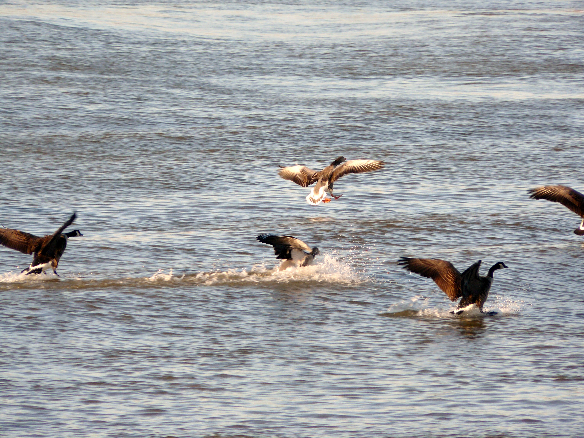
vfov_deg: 3.4
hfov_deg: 4.6
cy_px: 219
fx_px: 7286
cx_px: 292
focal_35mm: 432
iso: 100
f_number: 5
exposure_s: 1/250
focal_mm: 72
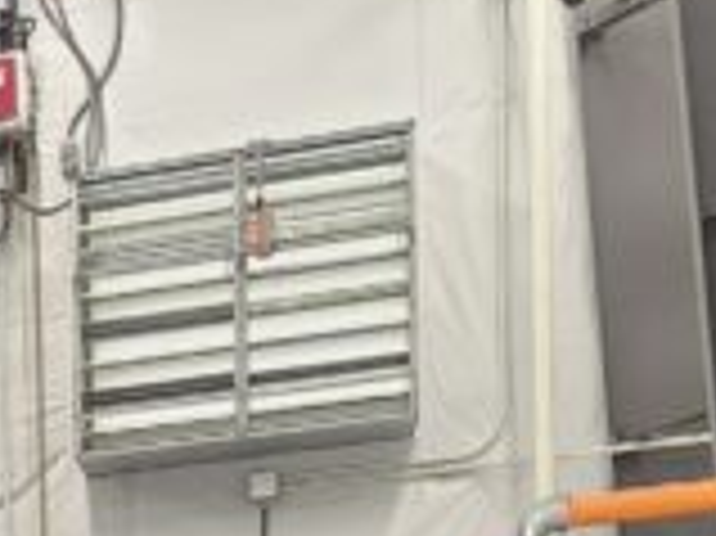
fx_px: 3059
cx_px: -923
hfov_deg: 11.4
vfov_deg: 9.0
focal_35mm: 148
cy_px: 1302
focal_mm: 6.4
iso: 200
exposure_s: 1/120
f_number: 1.8
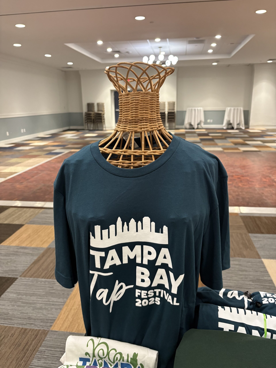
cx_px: 138
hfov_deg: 53.1
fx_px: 276
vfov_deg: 67.3
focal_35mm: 26
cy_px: 184
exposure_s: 1/60
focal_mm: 5.96
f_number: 1.6
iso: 320
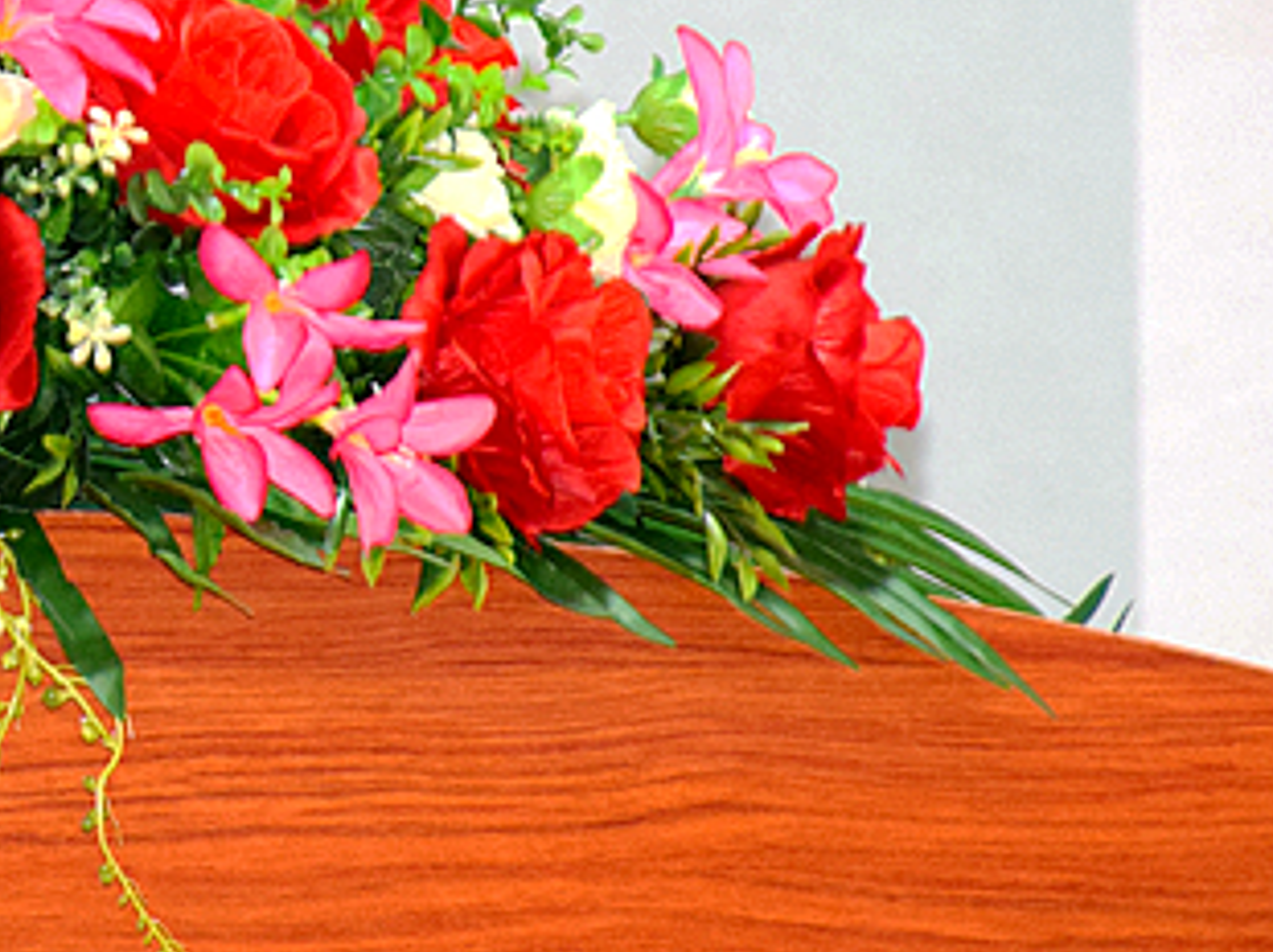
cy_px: -117
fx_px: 19145
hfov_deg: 3.8
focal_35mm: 521
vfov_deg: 2.8
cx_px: -345
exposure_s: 1/60
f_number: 5.6
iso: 1100
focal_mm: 140
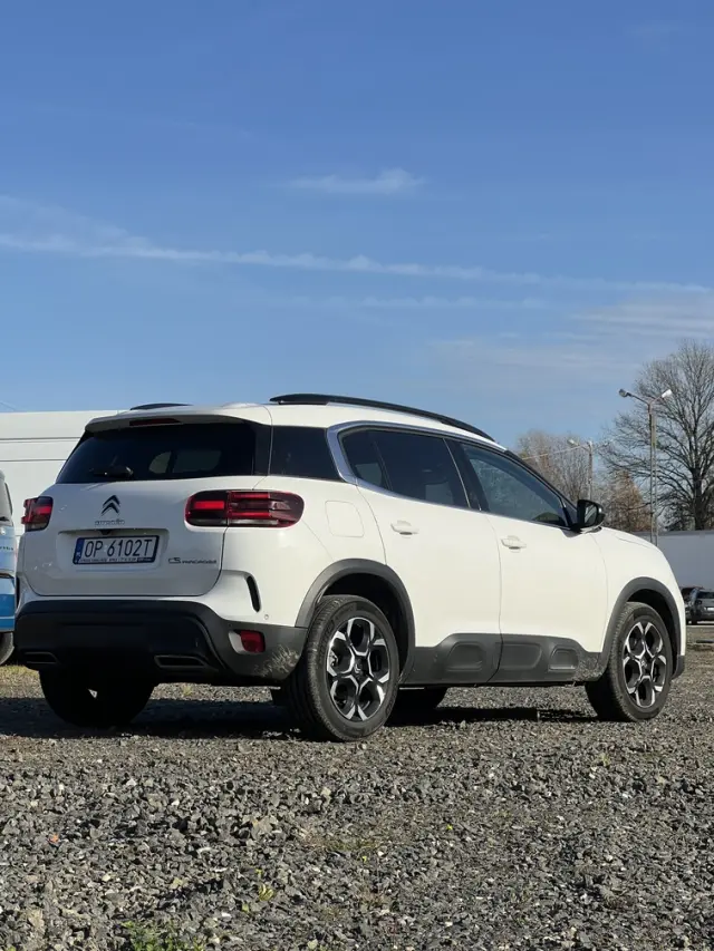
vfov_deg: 25.3
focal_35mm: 77
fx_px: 2117
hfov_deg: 19.1
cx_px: 357
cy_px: 476
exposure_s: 1/951
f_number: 2.8
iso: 32
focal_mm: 9
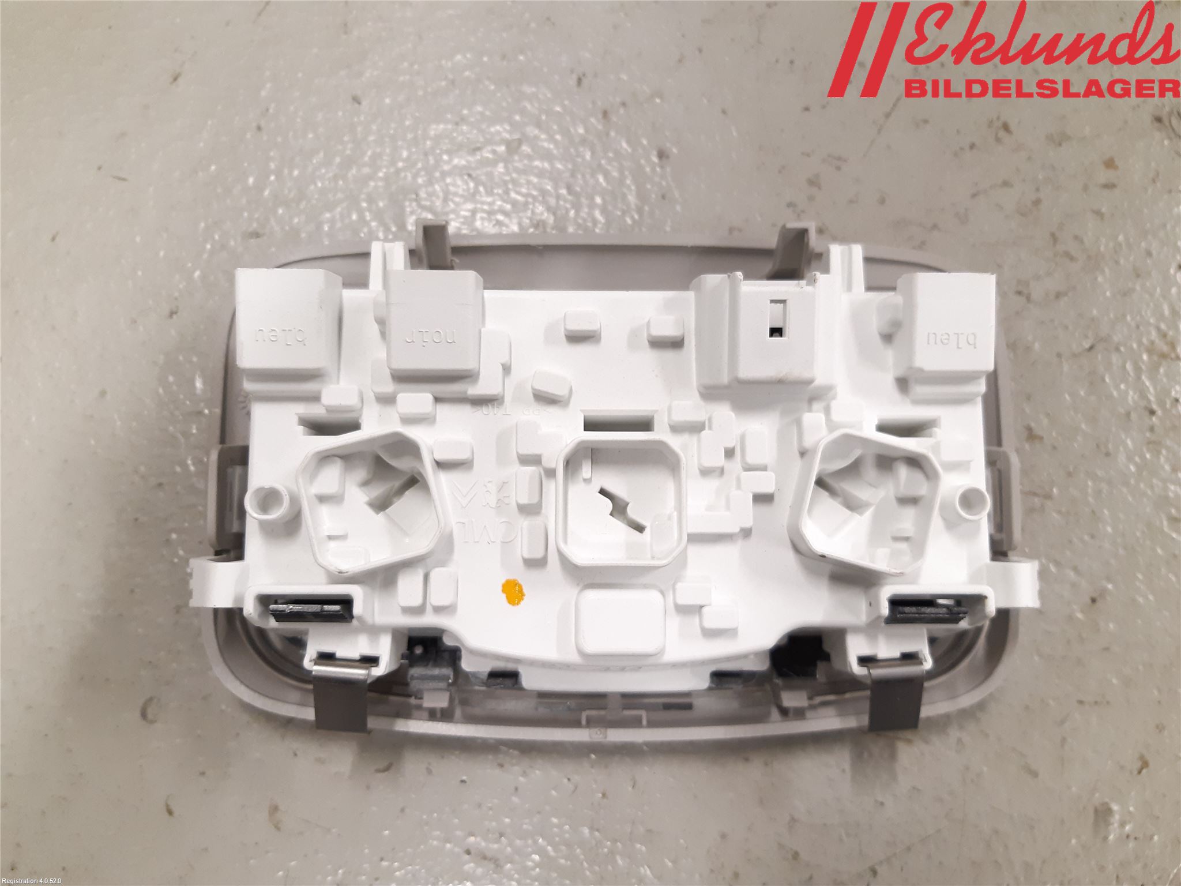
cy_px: 443
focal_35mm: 26
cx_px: 590
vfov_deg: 53.1
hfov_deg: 67.3
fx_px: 887
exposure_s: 1/50
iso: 200
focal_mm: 3.93
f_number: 1.7
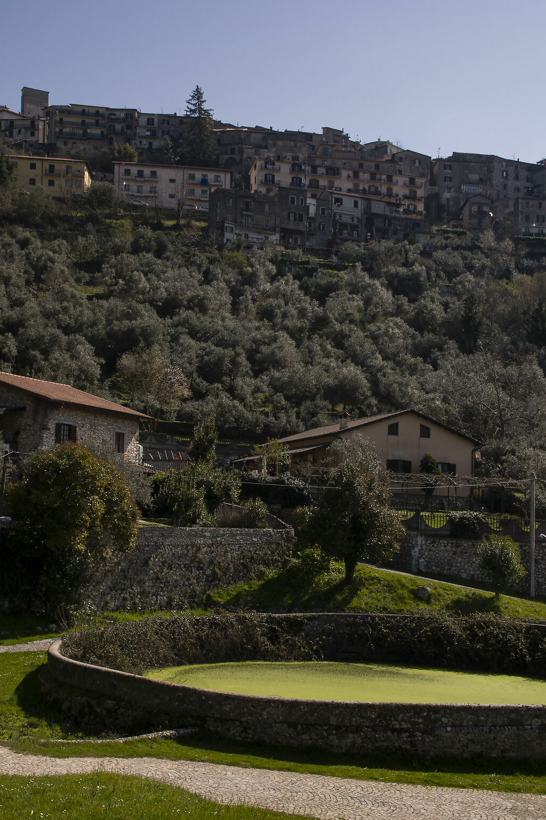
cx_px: 298
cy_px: 399
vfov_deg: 41.9
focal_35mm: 47
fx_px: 1069
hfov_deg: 28.6
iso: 50
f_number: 22
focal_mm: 20
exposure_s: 1/40
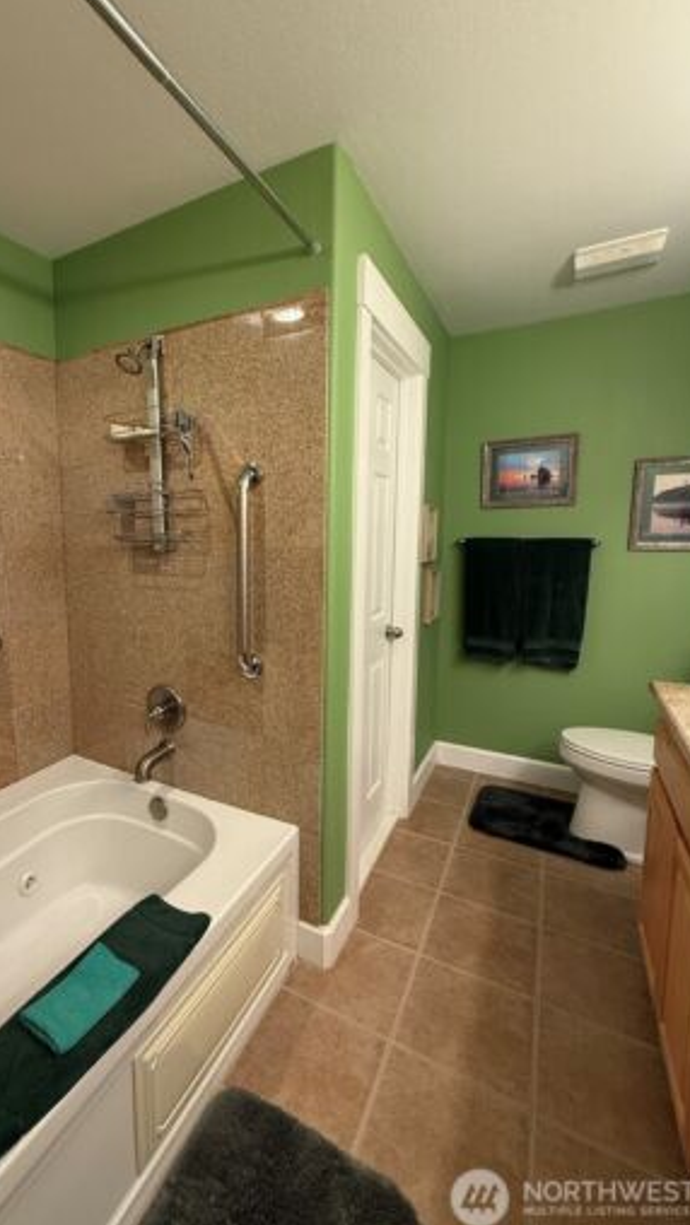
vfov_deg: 99.3
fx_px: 520
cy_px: 597
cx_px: 241
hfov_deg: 65.7
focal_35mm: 16
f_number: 2.2
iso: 200
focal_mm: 2.22
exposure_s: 1/60
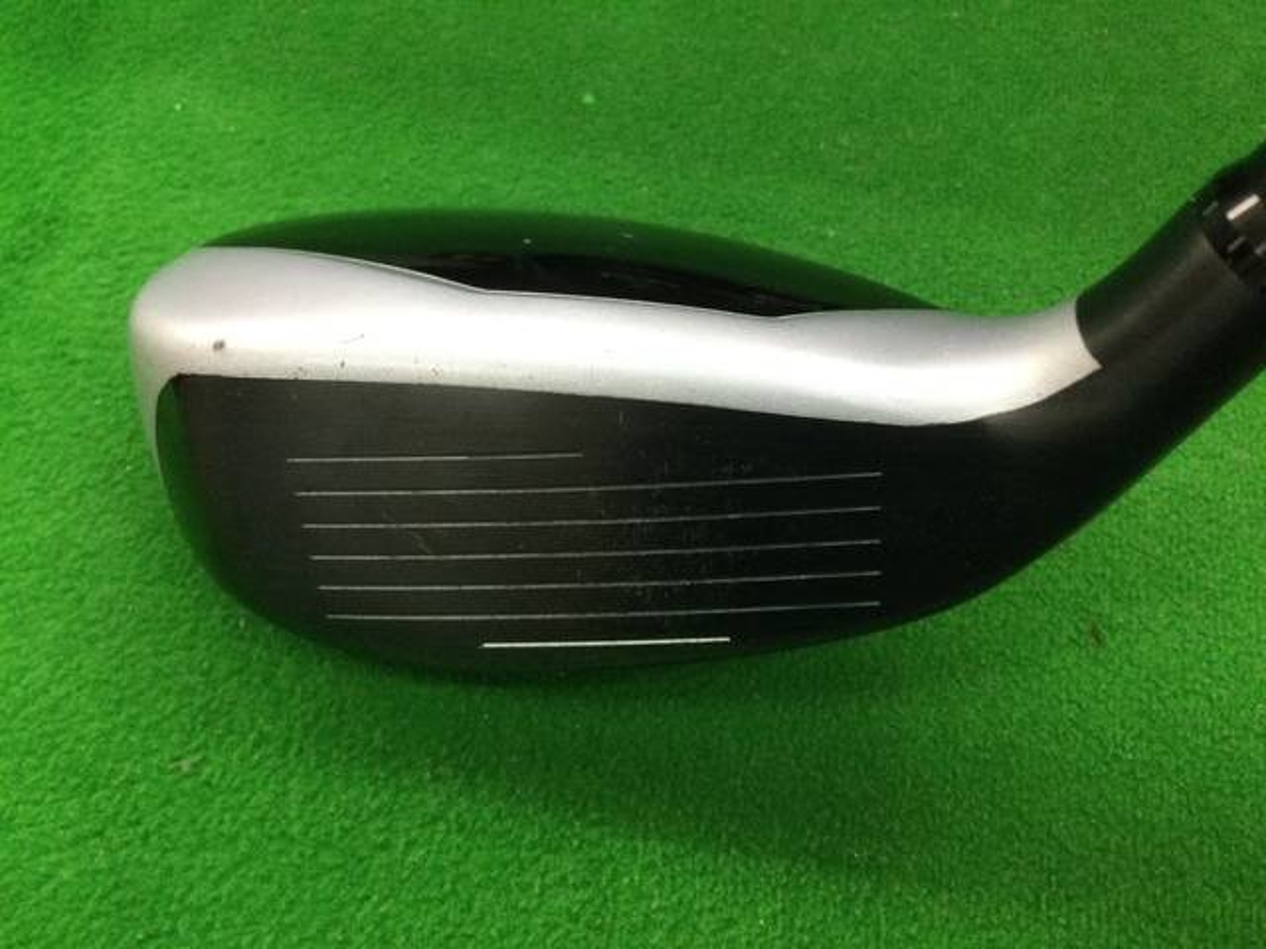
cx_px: 633
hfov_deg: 58.4
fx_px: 1134
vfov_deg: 45.4
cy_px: 474
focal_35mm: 31
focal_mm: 3.3
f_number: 2.4
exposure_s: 1/30
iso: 125
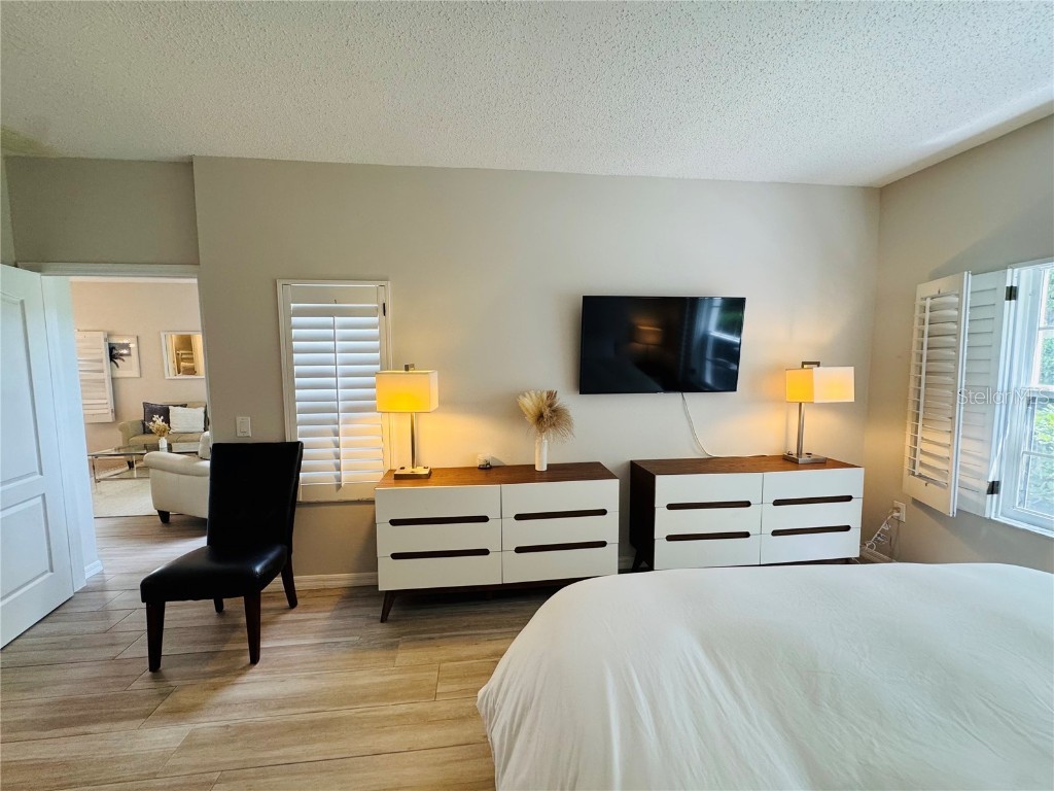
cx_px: 527
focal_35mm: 14
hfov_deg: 102.1
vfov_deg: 85.7
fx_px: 426
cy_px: 396
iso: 200
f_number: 2.2
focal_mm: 2.22
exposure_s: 1/120
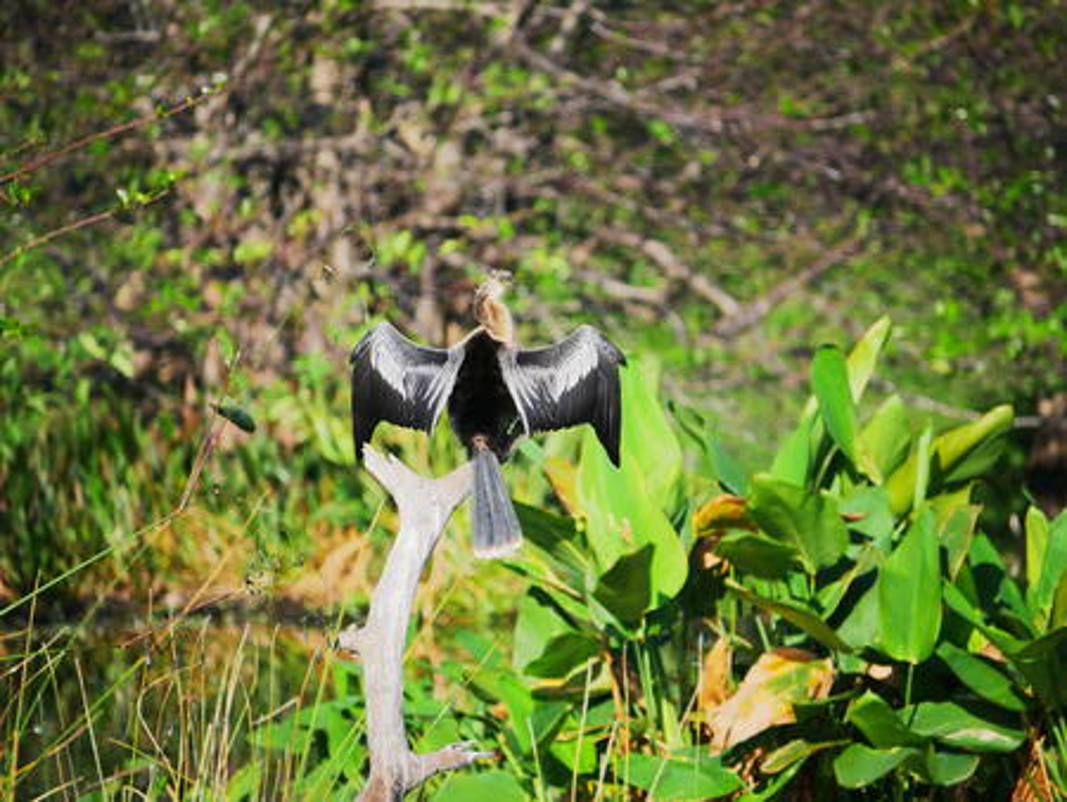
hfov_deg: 3.3
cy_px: 401
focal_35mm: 600
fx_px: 18504
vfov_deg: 2.5
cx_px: 534
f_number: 5.6
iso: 200
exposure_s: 1/640
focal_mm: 300
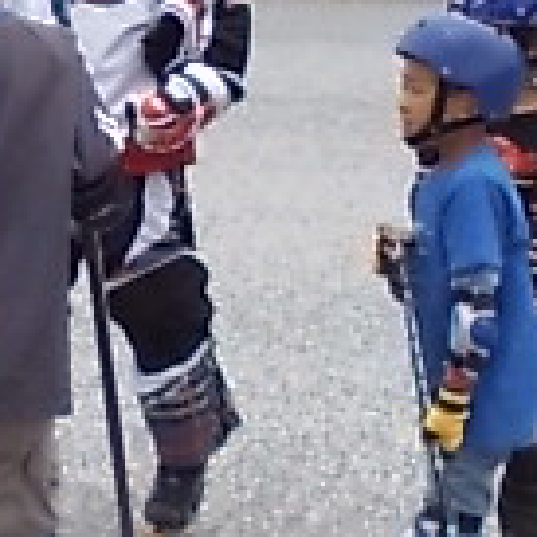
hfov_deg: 14.3
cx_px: 8
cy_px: 263
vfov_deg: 14.5
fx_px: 2106
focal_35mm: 120
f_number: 3.5
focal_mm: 3.73
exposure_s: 1/588
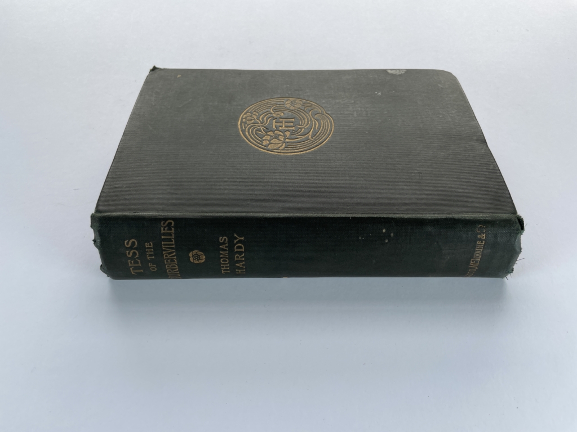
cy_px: 216
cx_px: 288
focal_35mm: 26
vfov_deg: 53.1
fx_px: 433
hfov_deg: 67.3
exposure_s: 1/139
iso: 32
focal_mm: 4.2
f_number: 1.6
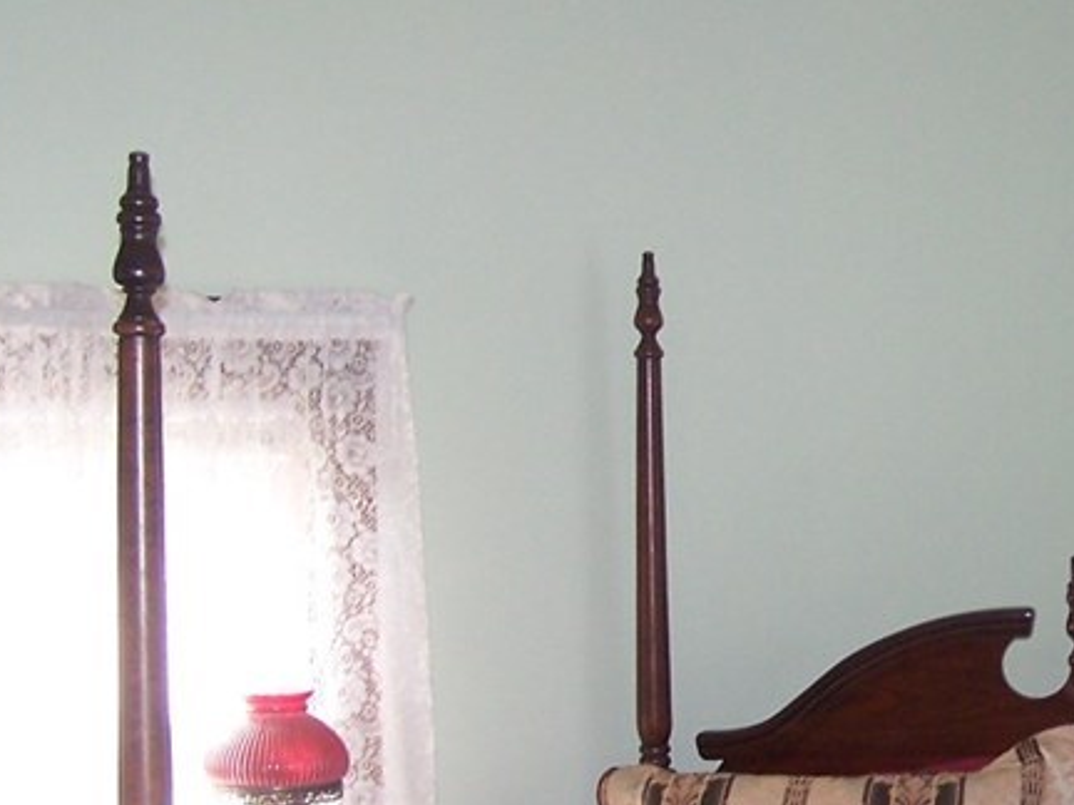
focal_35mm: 90
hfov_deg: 20.7
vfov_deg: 16.3
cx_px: 1201
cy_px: 631
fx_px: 2792
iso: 140
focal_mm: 6.3
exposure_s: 1/60
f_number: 2.8
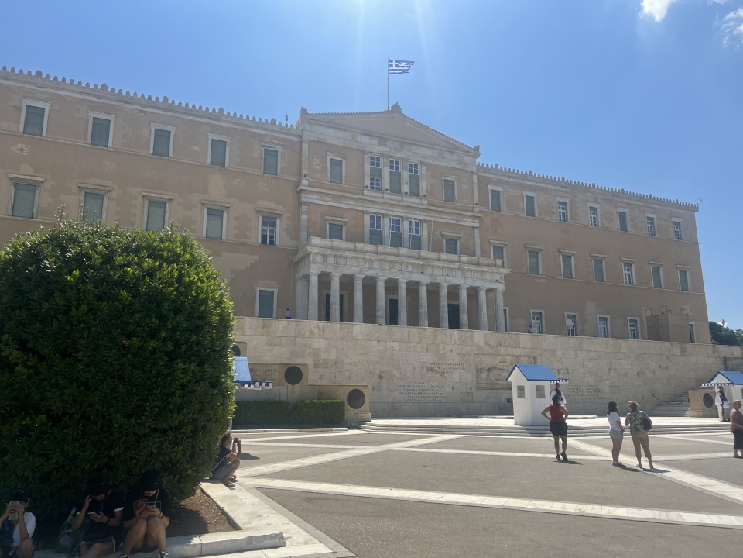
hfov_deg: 67.3
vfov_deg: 53.1
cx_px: 372
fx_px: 558
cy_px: 279
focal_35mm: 26
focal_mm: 5.7
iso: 50
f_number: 1.5
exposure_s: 1/6211
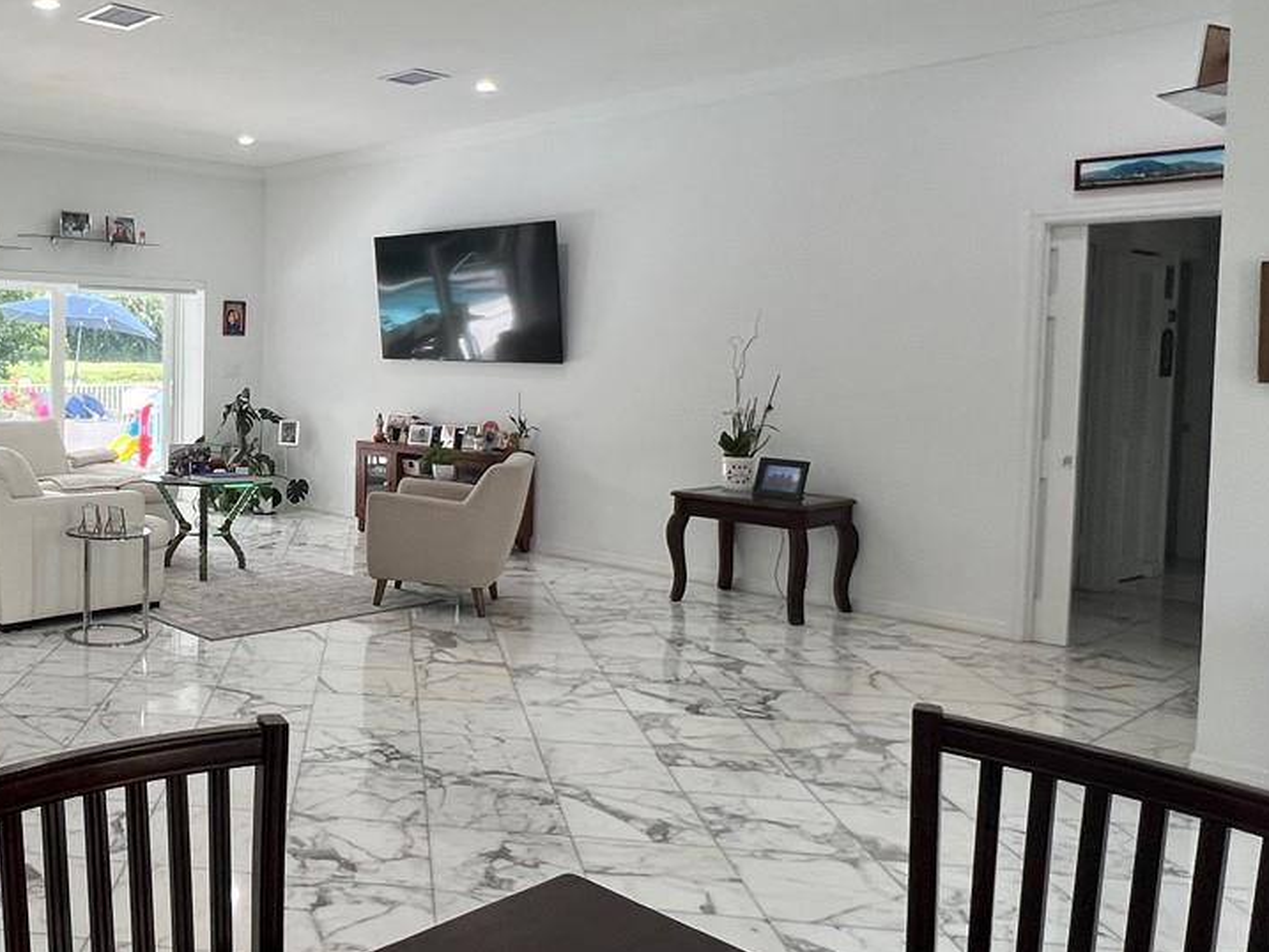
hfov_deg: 55.9
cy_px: 393
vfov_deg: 48.0
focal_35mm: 29
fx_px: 1063
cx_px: 202
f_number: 1.8
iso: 64
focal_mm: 1.57
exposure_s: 1/120
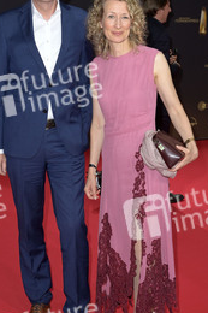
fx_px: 668
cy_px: 152
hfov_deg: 17.7
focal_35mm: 77
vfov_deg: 26.3
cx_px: 76
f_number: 5
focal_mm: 50
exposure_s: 1/250
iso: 1250
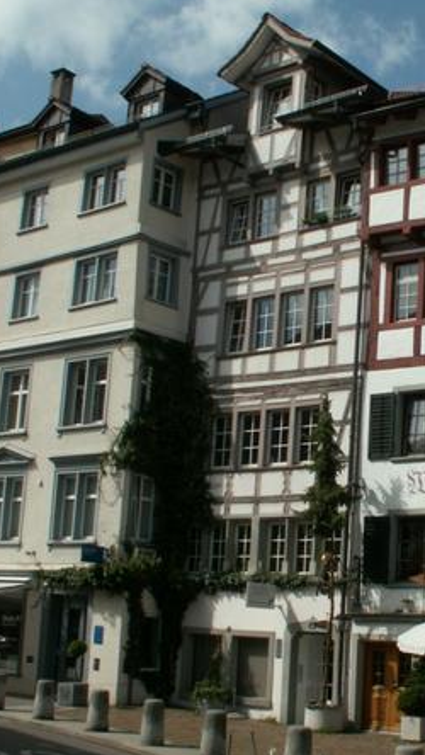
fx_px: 1101
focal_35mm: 55
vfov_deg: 37.8
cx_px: 400
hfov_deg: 21.3
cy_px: 381
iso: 50
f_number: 8
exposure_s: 1/250
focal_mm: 5.86
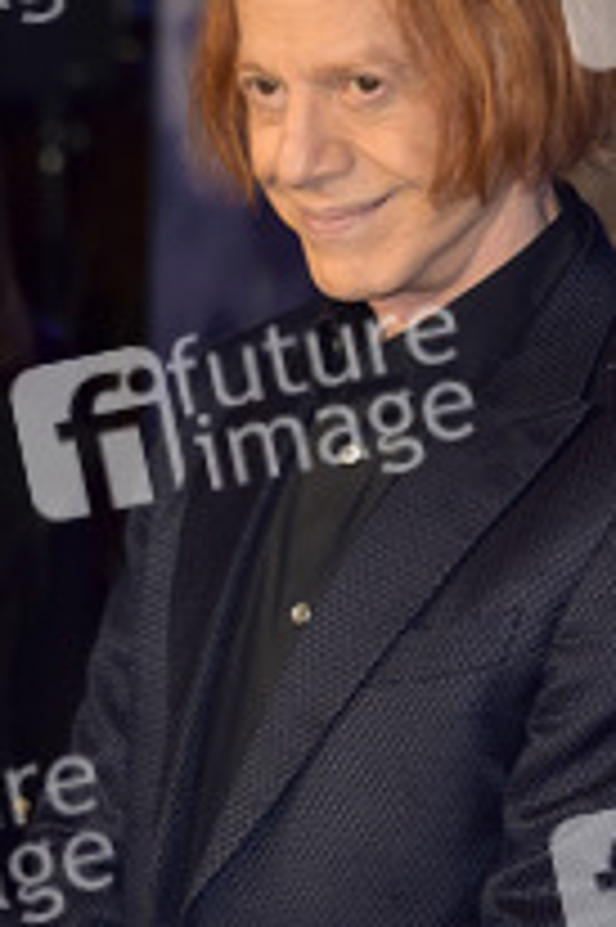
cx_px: 375
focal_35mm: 282
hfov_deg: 4.9
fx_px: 7250
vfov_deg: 7.3
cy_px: 639
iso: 800
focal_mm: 145
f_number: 6.3
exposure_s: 1/250
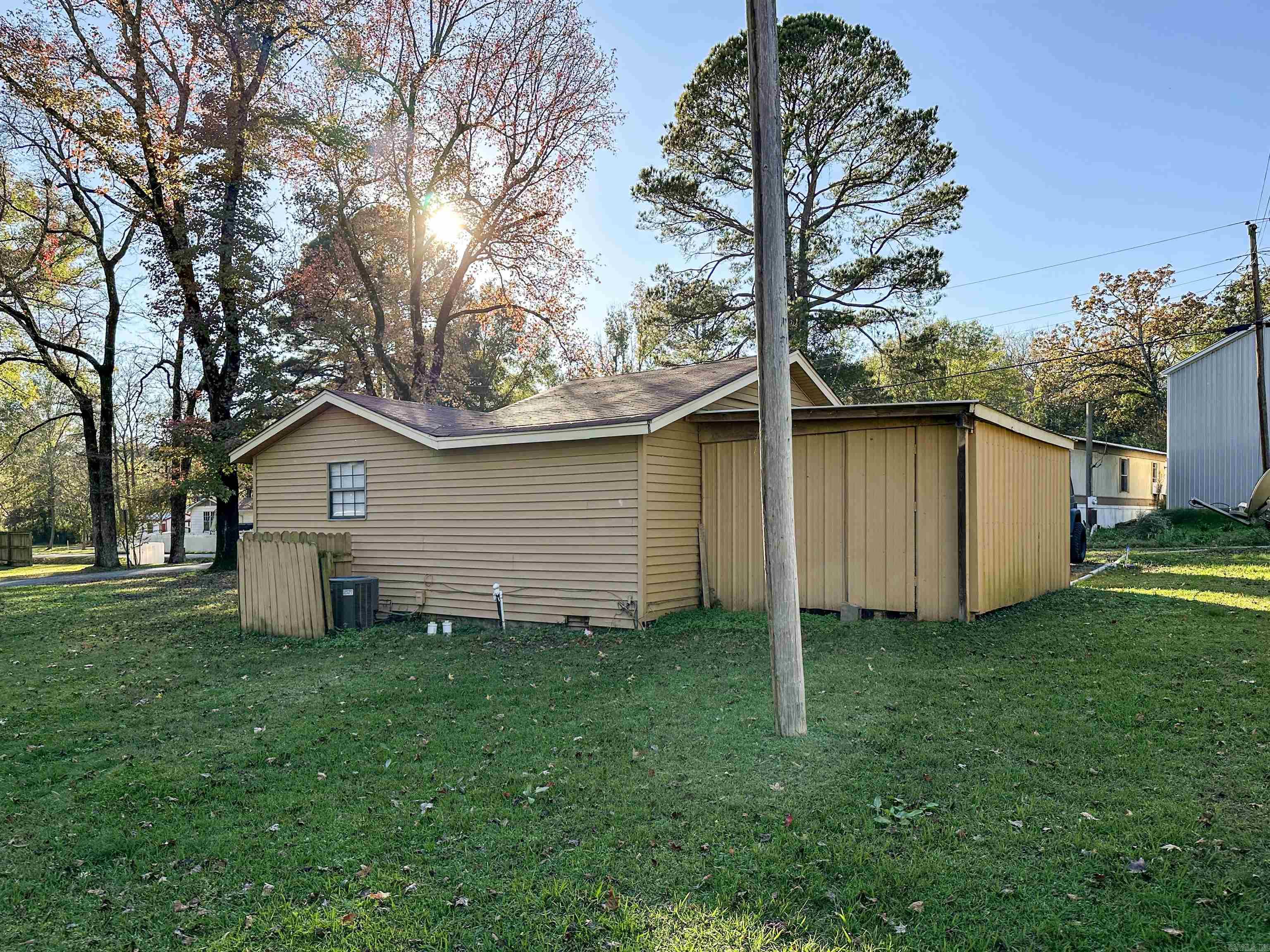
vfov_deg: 56.8
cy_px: 476
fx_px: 881
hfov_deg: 71.6
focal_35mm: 24
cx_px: 635
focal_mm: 6.86
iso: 80
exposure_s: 1/2252
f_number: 1.78
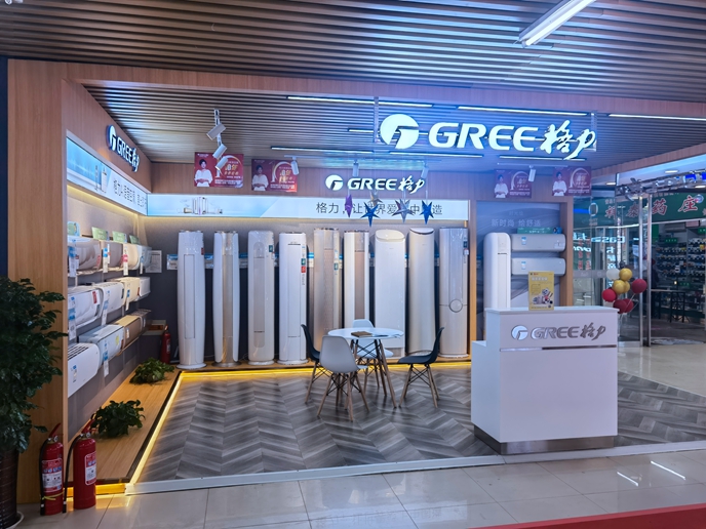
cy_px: 264
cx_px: 353
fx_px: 551
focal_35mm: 27
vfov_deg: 51.4
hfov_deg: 65.3
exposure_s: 1/173
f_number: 1.9
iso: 50
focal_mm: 6.67
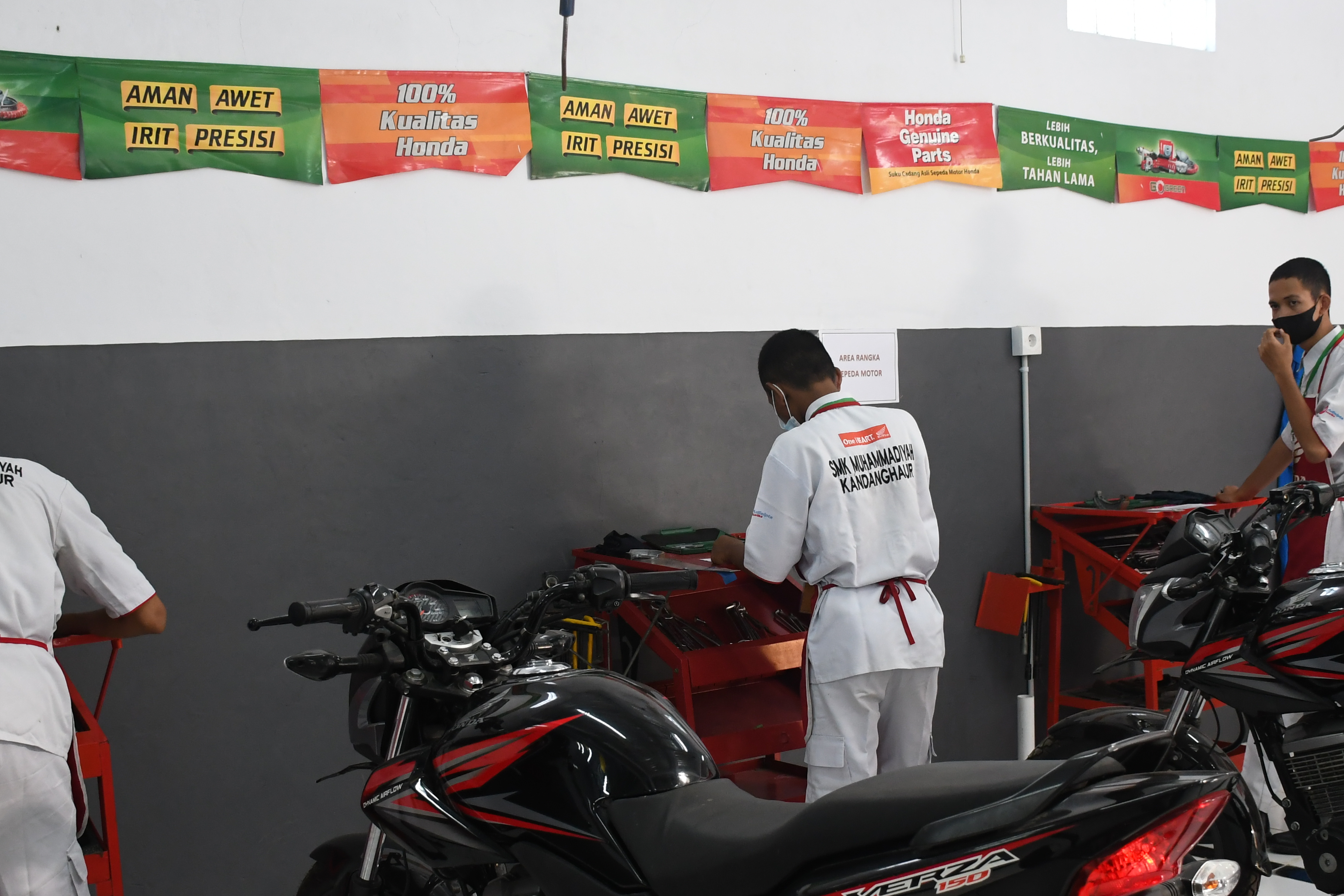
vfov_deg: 29.2
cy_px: 530
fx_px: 1717
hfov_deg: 42.7
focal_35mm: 46
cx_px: 697
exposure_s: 1/80
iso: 1250
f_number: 4.5
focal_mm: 20
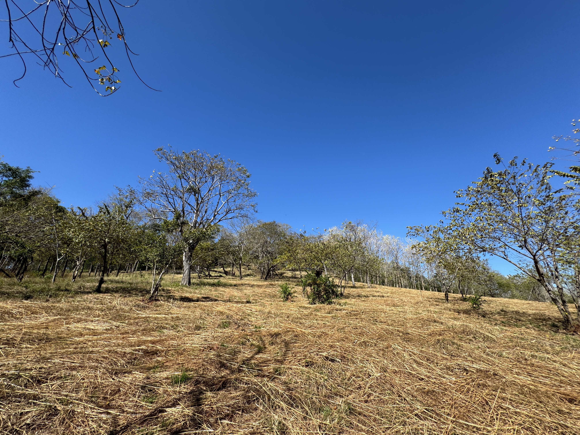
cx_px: 290
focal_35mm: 14
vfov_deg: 85.7
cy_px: 218
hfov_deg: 102.1
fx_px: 235
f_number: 2.2
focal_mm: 2.22
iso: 50
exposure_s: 1/1477
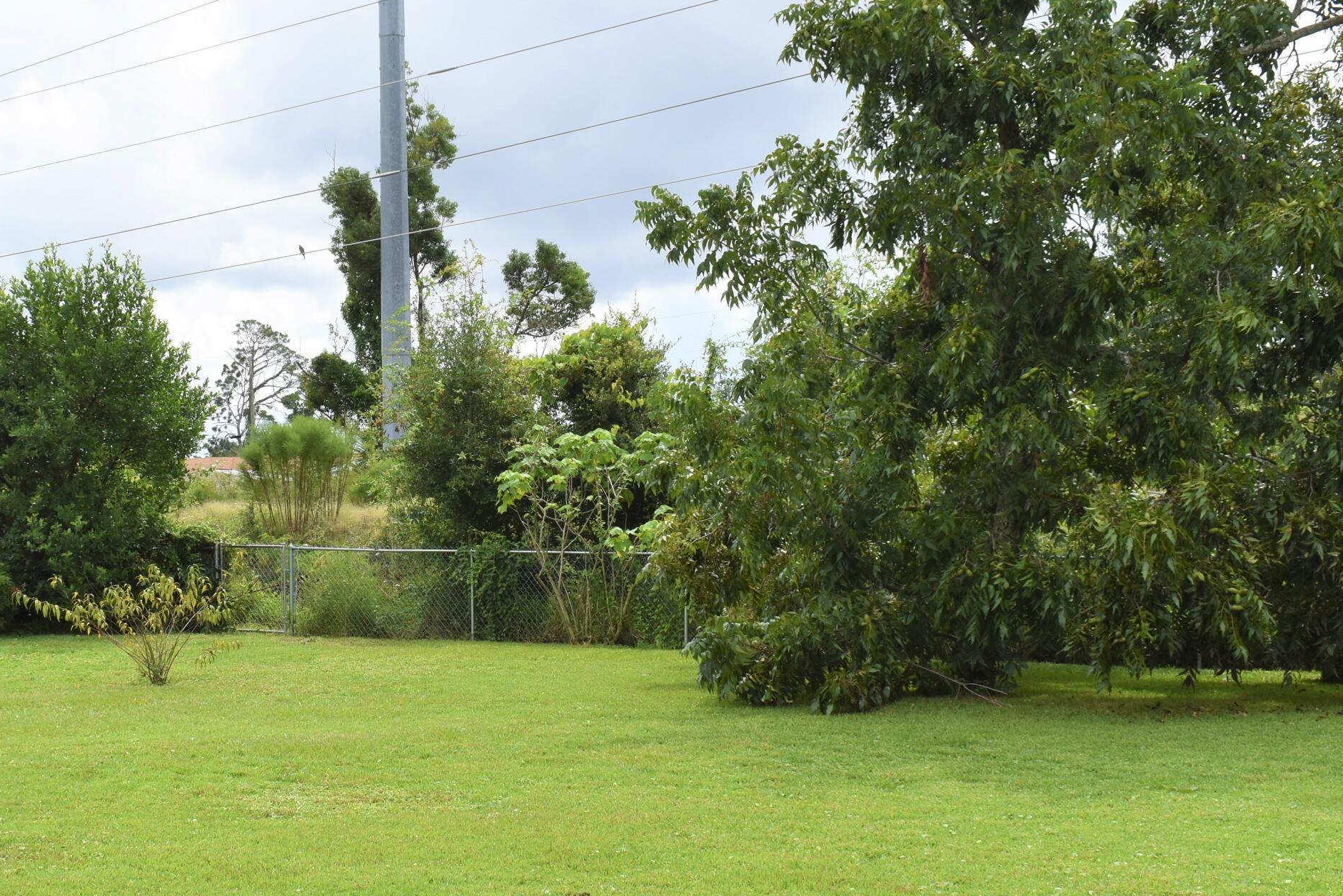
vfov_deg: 22.6
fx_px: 2231
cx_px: 423
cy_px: 587
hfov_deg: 33.2
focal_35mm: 60
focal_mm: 25
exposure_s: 1/200
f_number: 9
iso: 100
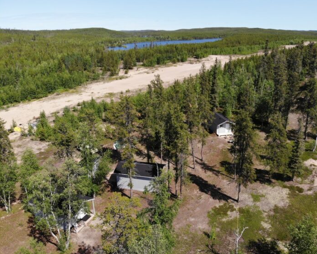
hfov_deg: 65.8
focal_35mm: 26
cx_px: 175
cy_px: 124
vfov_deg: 54.9
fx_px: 244
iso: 100
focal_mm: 4.5
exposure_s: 1/825
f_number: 2.8
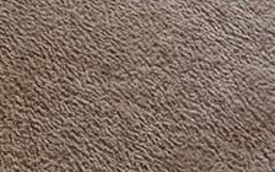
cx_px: -66
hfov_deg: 18.5
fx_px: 794
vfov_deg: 8.9
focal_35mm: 106
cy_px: -409
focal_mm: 2.22
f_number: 2.2
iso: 100
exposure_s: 1/99
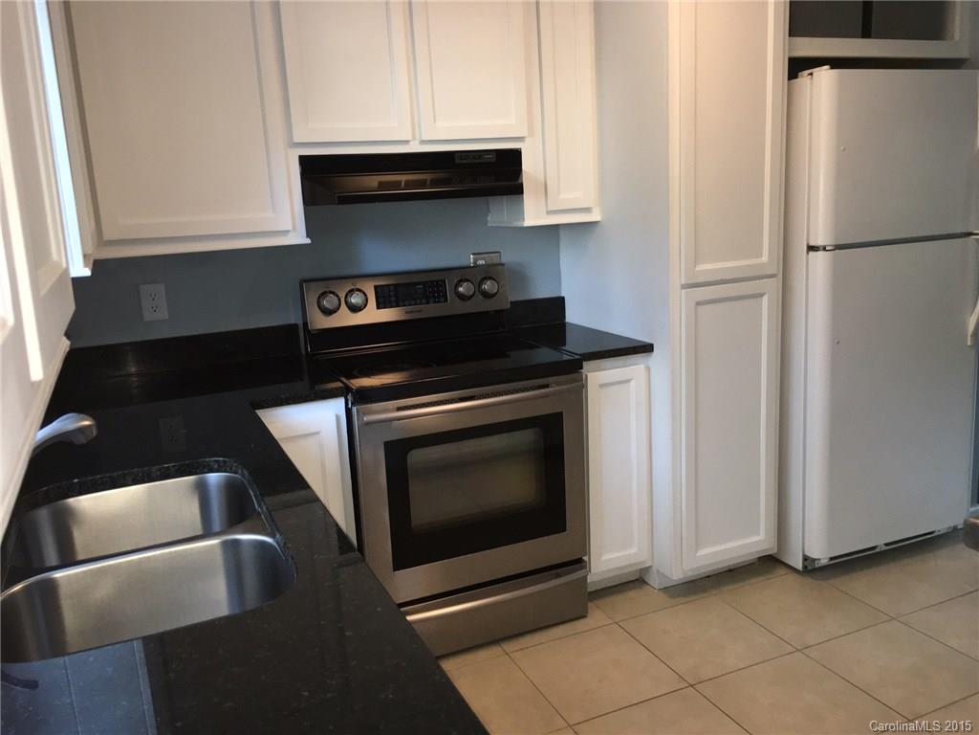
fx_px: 820
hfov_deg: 61.7
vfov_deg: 48.2
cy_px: 368
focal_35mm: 29
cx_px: 490
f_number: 2.2
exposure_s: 1/30
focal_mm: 4.15
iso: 80
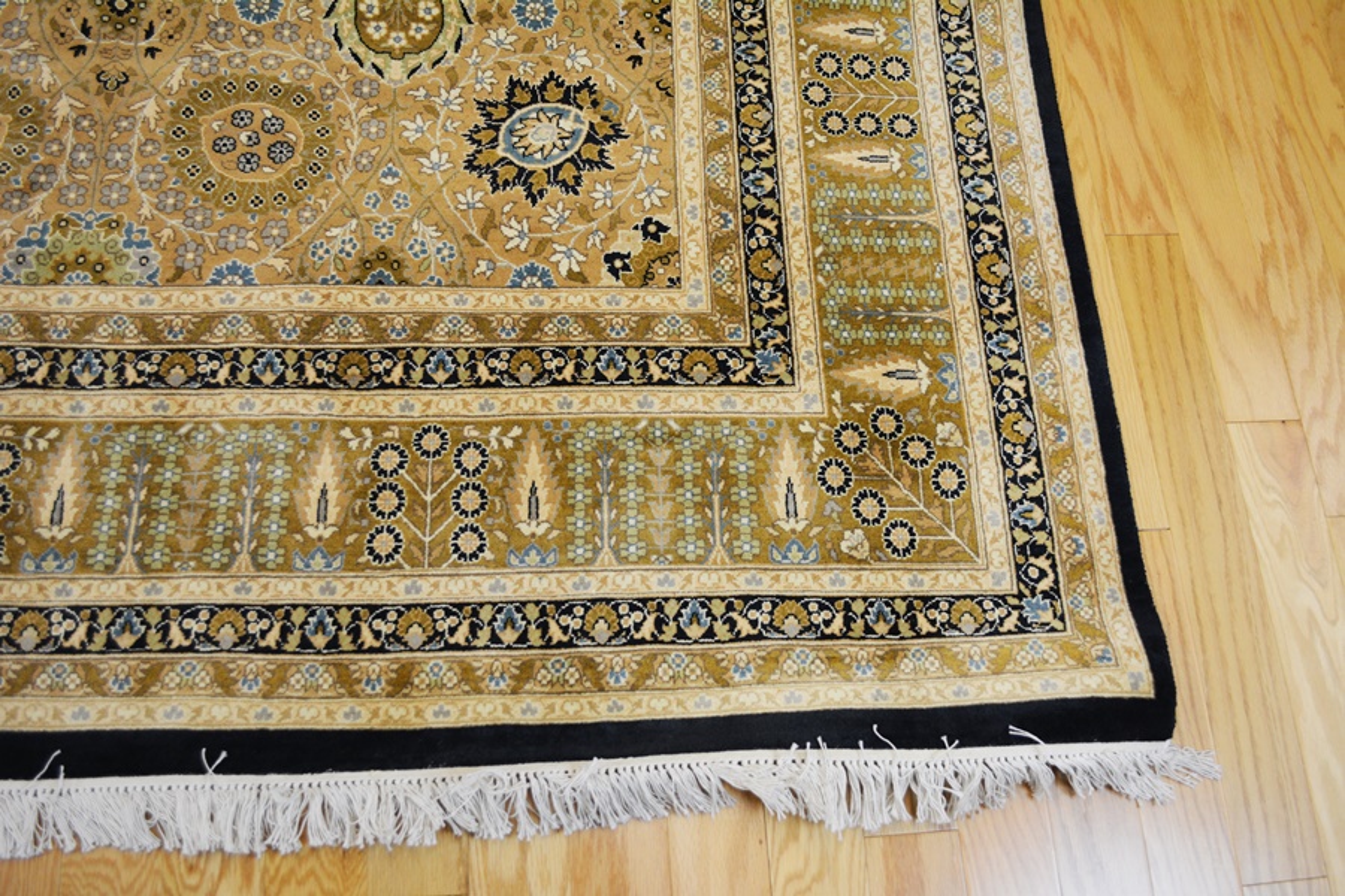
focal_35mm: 30
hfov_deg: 61.9
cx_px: 672
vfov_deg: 43.6
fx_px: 1121
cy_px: 448
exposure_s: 1/60
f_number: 4
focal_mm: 20
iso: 400
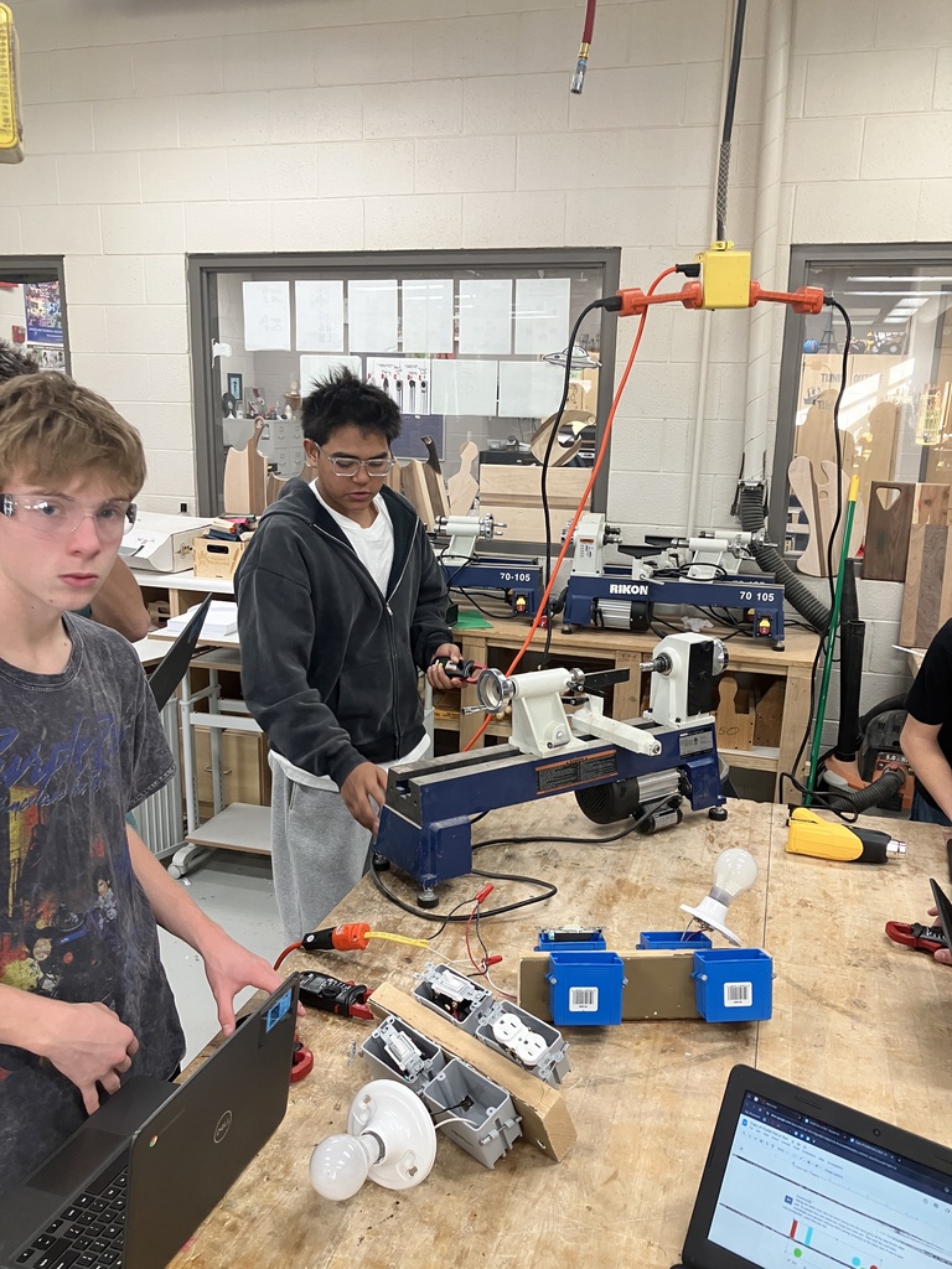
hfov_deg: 49.7
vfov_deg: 63.4
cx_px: 476
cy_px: 634
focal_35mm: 28
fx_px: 1027
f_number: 1.8
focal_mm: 3.99
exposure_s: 1/60
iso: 80
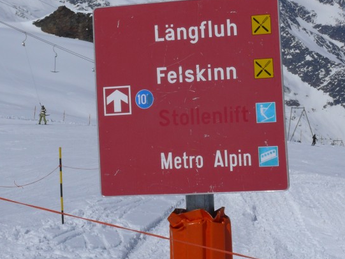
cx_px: 178
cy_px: 81
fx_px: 1047
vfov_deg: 14.1
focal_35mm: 105
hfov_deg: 18.7
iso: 100
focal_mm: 15
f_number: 10
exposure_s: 1/800
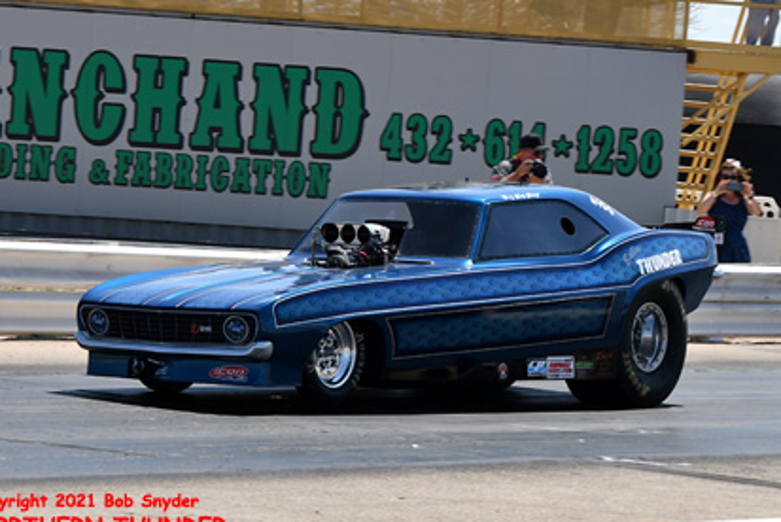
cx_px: 405
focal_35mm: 127
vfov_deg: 10.8
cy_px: 267
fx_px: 2757
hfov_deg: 16.1
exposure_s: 1/1250
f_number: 5.6
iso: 160
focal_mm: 70
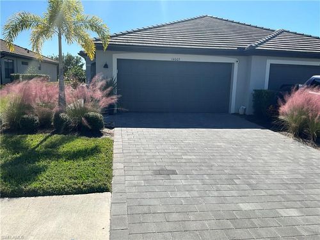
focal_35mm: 29
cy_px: 120
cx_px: 160
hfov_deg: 61.7
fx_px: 268
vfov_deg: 48.2
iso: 25
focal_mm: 3
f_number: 1.8
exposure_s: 1/2227
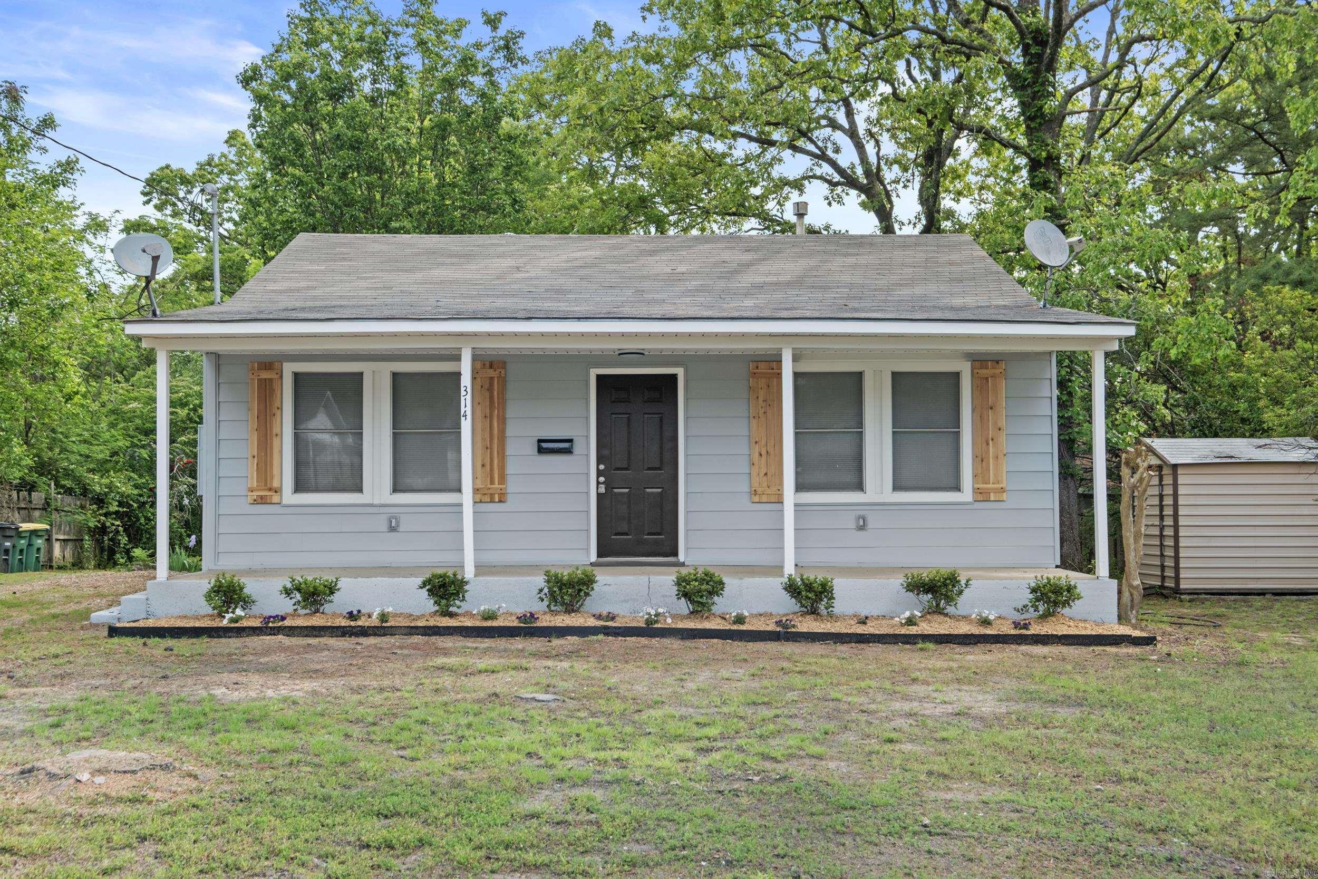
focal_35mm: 36
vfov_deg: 36.9
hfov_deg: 53.1
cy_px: 440
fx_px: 1318
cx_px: 659
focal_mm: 24
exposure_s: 1/60
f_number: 8
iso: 200
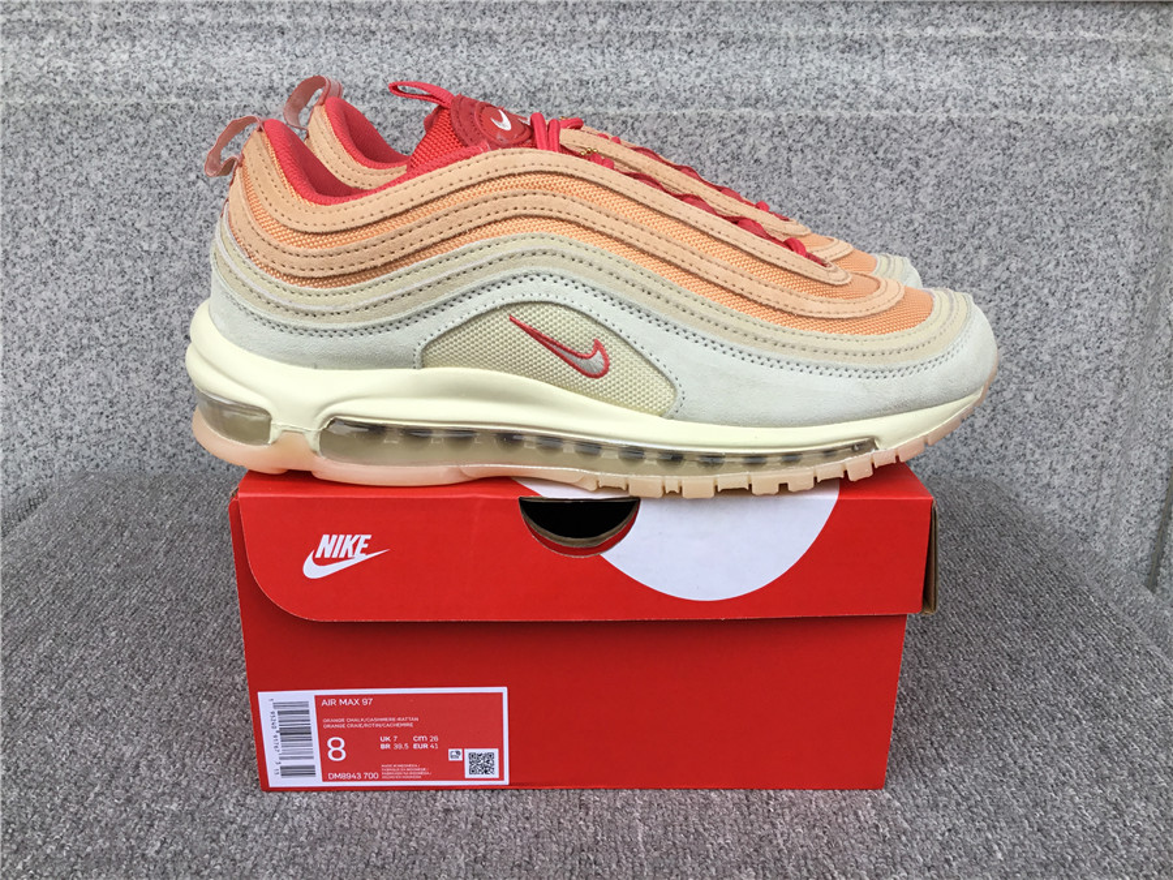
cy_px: 440
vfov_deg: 45.4
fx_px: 1050
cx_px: 586
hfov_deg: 58.4
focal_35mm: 31
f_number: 2.4
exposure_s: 1/172
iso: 25
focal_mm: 3.3
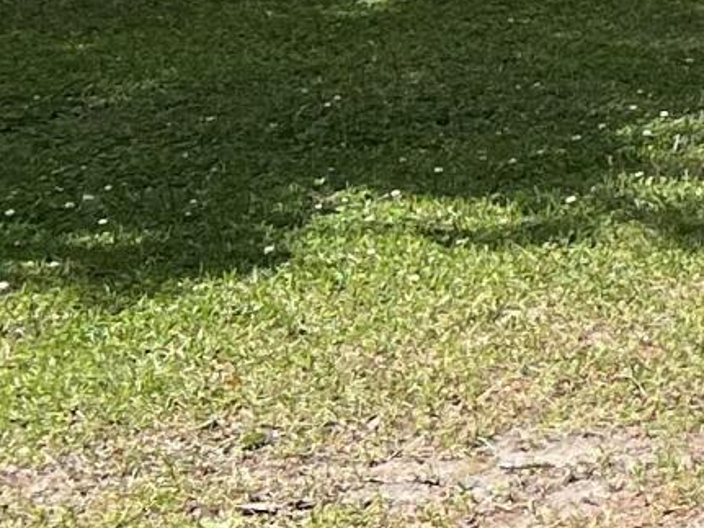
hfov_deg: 8.9
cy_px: -459
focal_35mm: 181
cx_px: 2135
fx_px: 3680
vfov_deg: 7.9
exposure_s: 1/1972
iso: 50
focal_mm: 5.7
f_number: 1.5
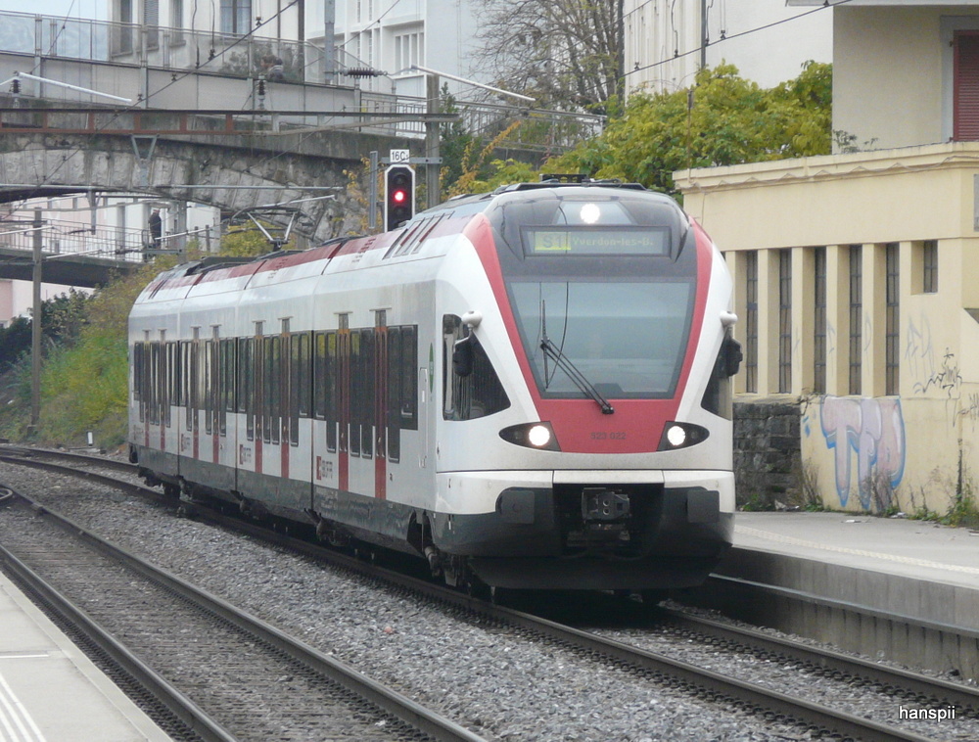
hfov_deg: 10.6
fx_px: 5281
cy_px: 371
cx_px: 490
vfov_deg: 8.0
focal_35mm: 186
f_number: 3.6
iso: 200
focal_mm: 30.6
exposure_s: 1/200
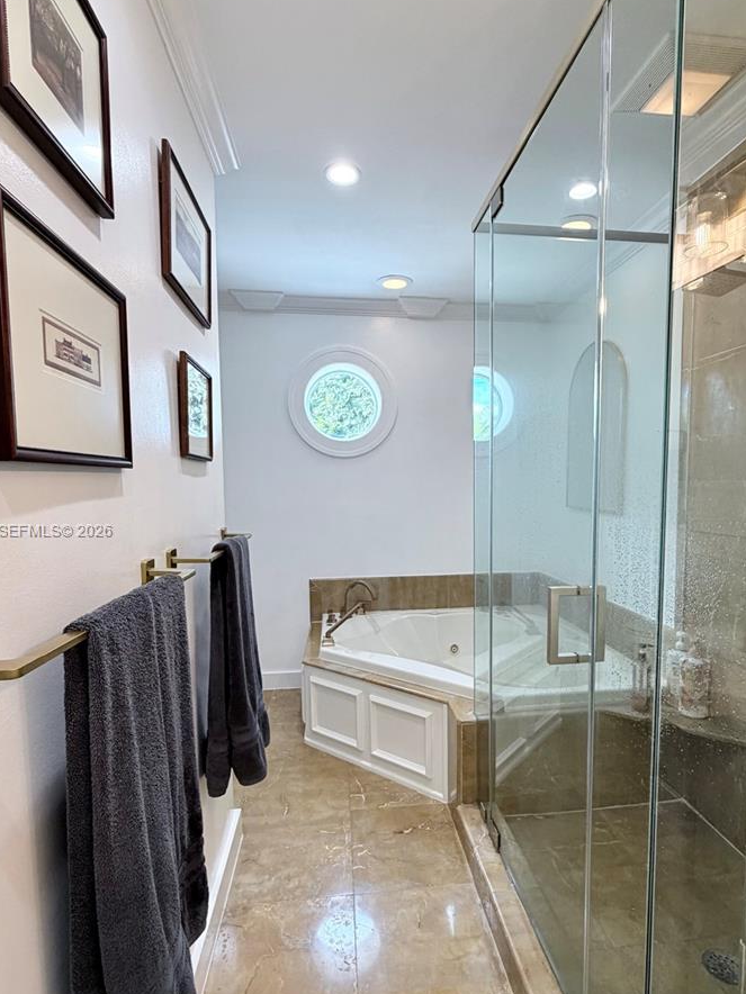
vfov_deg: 84.5
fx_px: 546
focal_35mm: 19
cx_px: 410
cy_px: 532
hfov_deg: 68.5
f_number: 2.2
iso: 200
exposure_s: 1/120
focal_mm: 2.22
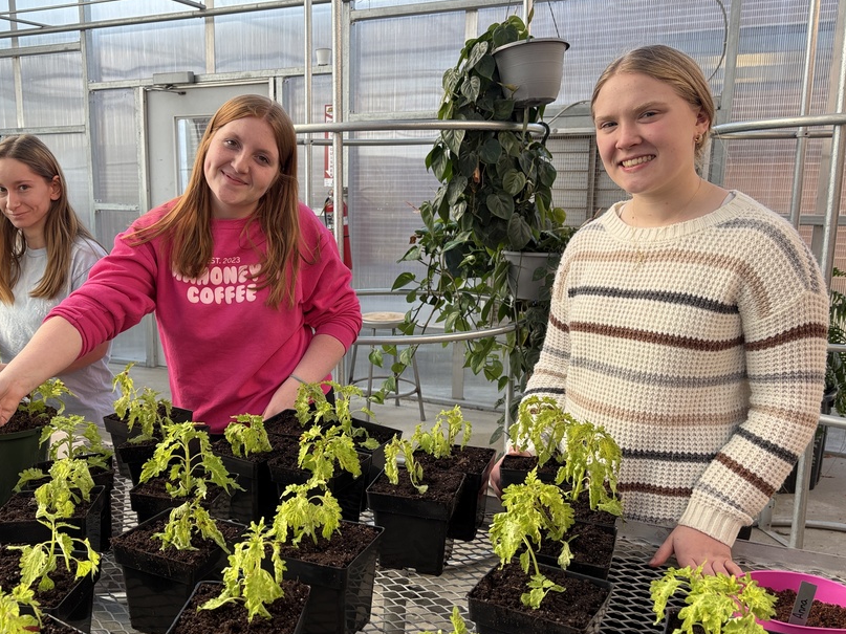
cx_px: 319
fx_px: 806
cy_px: 344
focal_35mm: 33
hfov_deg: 54.7
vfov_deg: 42.9
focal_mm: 5.96
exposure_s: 1/241
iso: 40
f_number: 1.6
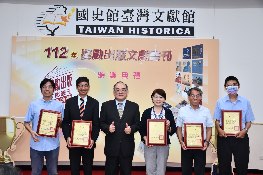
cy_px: 88
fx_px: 329
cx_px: 132
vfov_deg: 29.9
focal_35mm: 45
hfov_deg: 43.6
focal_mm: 30
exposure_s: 1/80
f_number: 4
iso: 1250
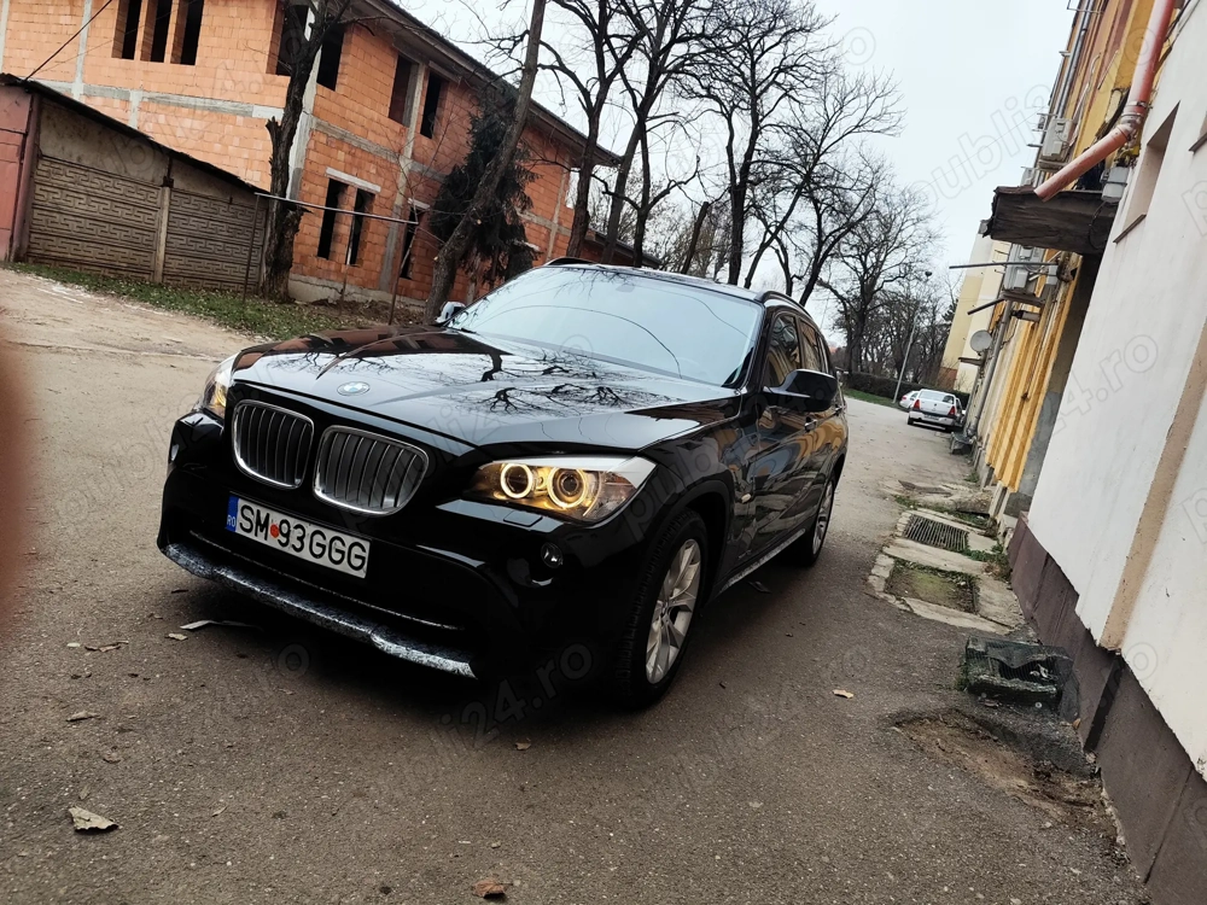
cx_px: 604
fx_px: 802
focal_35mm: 23
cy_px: 452
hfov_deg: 73.9
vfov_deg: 58.9
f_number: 1.65
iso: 50
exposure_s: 1/124
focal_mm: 6.19
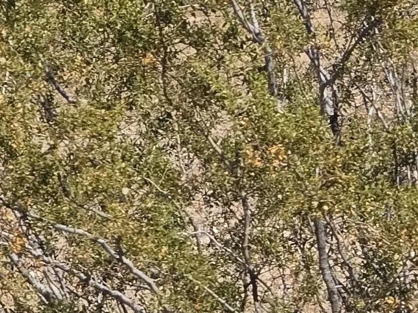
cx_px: 216
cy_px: 23
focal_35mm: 304
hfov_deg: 6.5
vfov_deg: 4.9
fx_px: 3672
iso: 50
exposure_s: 1/2327
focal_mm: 7.9
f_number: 2.4
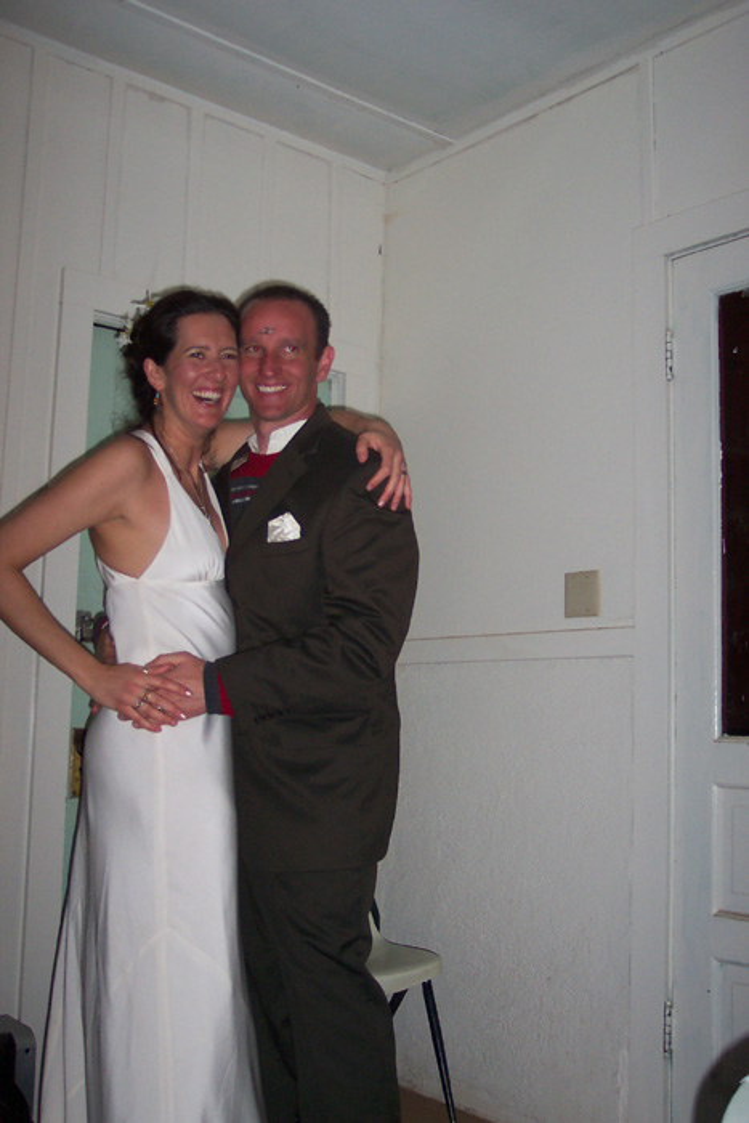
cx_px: 374
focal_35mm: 38
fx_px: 1185
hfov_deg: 35.1
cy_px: 562
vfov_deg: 50.7
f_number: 2.8
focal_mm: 8
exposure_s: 1/30
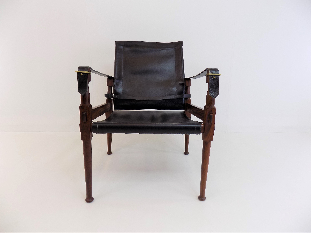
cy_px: 116
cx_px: 156
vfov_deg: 58.9
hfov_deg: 73.9
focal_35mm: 23
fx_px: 207
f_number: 3.1
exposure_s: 1/40
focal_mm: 4
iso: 80
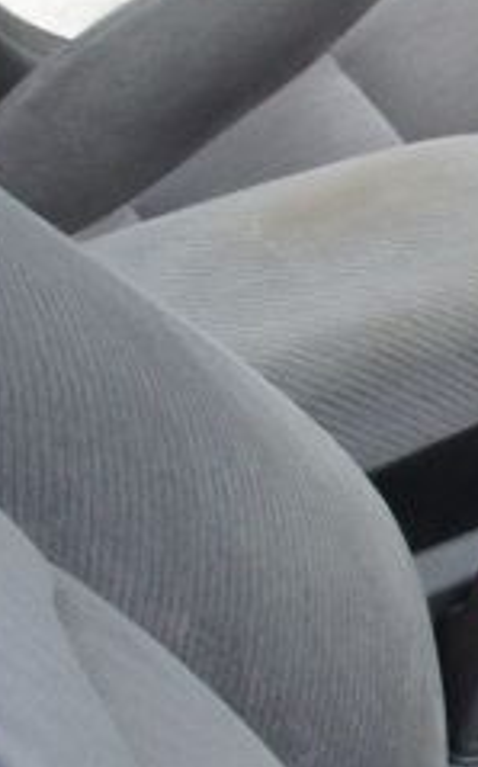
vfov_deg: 17.3
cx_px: 1444
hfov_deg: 9.0
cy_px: 21
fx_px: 2464
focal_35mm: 118
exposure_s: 1/30
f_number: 3.5
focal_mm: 18
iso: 800
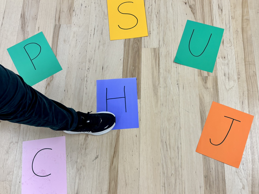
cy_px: 99
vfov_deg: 49.7
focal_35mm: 28
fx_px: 209
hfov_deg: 63.4
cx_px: 126
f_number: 1.6
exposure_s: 1/63
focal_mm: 5.96
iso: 64
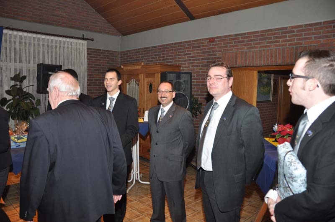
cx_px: 168
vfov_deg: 47.8
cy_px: 111
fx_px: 251
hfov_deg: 67.5
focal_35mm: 27
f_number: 4
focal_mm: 18
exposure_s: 1/60
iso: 720
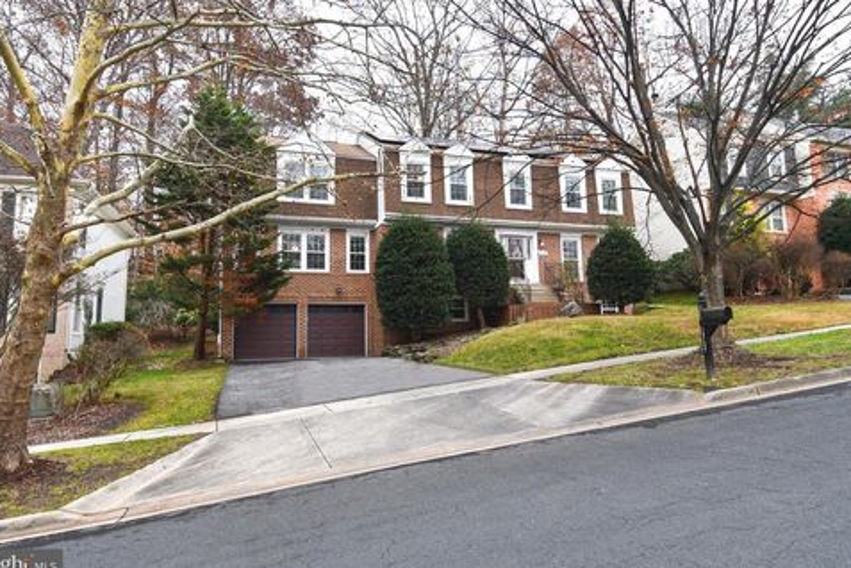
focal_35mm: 22
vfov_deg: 57.2
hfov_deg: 78.6
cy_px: 283
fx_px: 520
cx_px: 412
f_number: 5
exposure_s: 1/250
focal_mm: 14
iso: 400
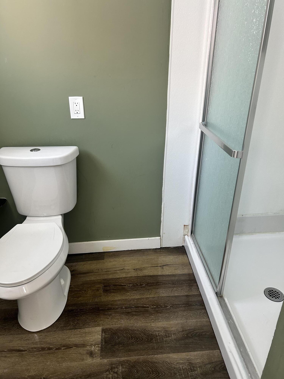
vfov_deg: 67.3
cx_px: 142
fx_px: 284
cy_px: 190
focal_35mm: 26
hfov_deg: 53.1
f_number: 1.5
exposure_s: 1/95
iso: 125
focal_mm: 5.7
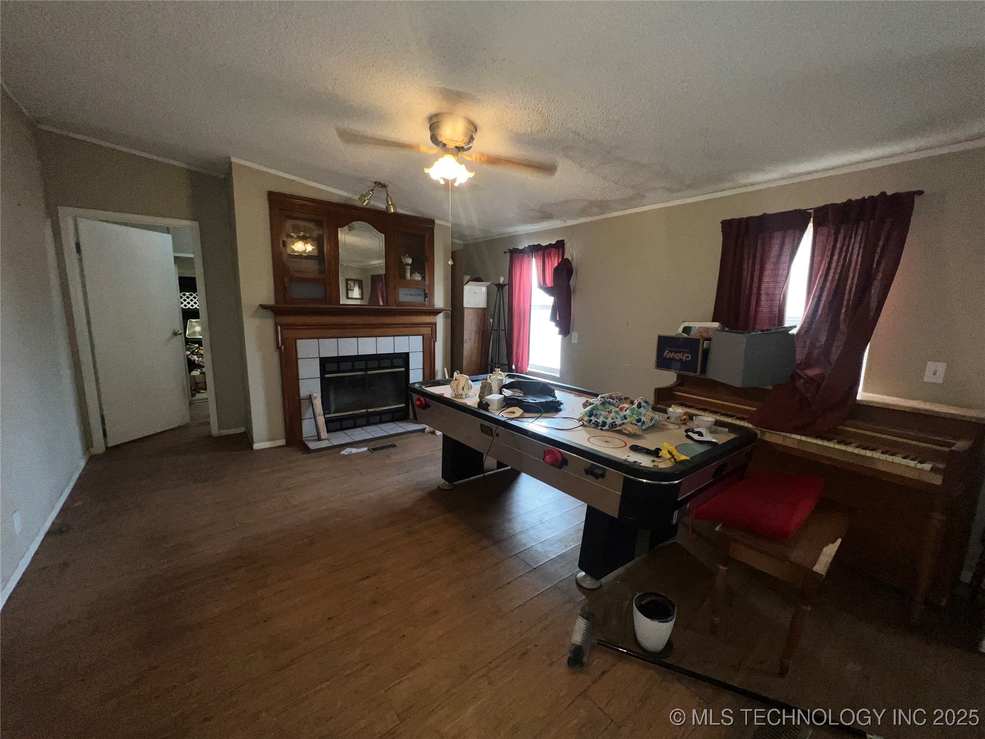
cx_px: 492
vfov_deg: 89.9
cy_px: 370
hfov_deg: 106.2
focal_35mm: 13
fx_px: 370
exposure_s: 1/60
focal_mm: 1.57
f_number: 1.8
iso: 64
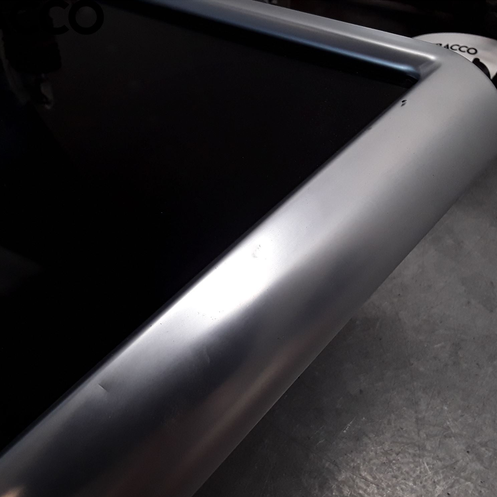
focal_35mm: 34
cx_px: 240
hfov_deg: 48.4
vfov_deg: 48.4
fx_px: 552
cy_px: 255
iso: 100
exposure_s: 1/399
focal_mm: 2.91
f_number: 1.9
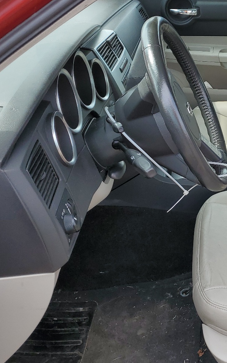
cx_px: 247
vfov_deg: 43.5
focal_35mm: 46
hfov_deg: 25.9
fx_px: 456
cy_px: 178
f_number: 1.5
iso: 50
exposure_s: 1/667
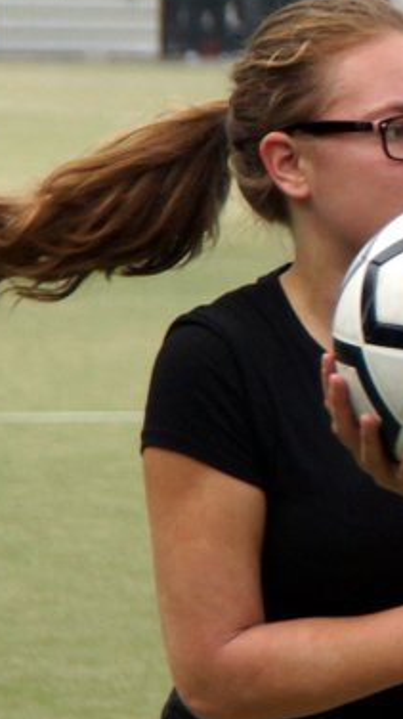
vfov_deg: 5.0
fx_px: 8145
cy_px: 594
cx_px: 833
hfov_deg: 2.8
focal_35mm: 428
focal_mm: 100
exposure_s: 1/800
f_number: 6.3
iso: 400
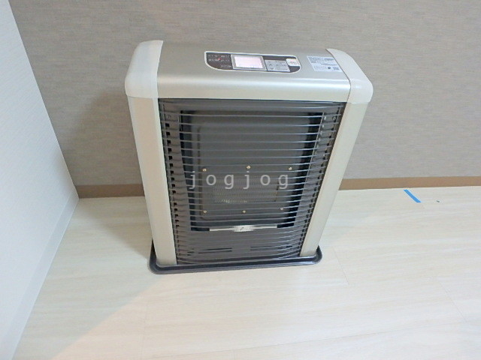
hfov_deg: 79.0
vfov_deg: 63.4
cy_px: 180
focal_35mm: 21
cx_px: 240
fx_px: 292
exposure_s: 1/30
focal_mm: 3.7
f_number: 3.5
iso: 500
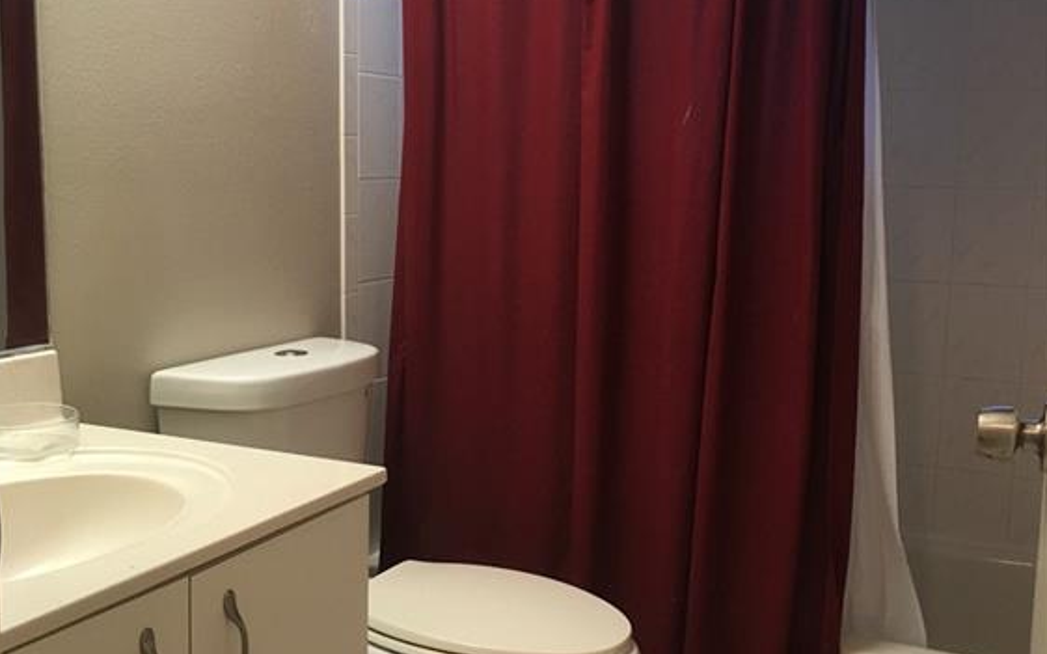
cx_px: 522
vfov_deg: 30.5
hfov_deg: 47.2
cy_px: 345
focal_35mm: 42
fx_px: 1198
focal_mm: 4.15
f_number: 2.2
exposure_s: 1/30
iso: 40
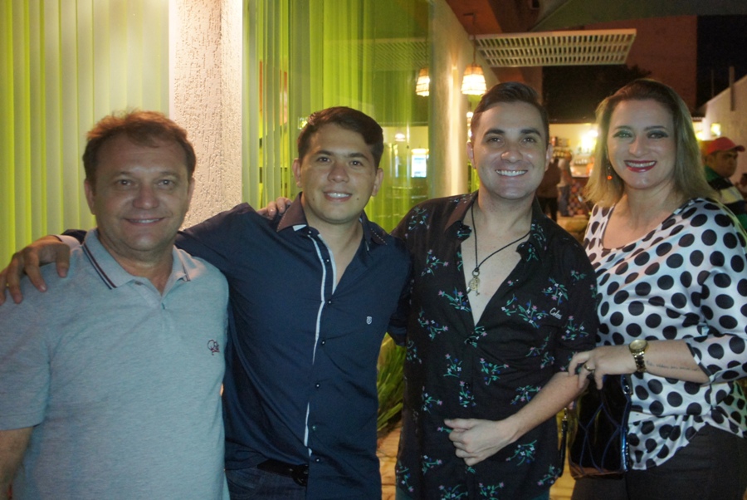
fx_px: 654
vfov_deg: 41.8
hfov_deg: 59.4
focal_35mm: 32
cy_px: 250
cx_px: 374
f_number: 4
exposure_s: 1/13
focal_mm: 21
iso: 1600
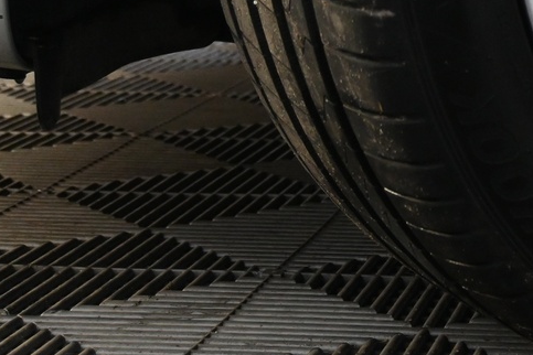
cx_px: 777
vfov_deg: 10.5
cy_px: -171
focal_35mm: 126
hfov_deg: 15.2
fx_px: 1861
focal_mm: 25
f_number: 4.2
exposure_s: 1/40
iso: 1400
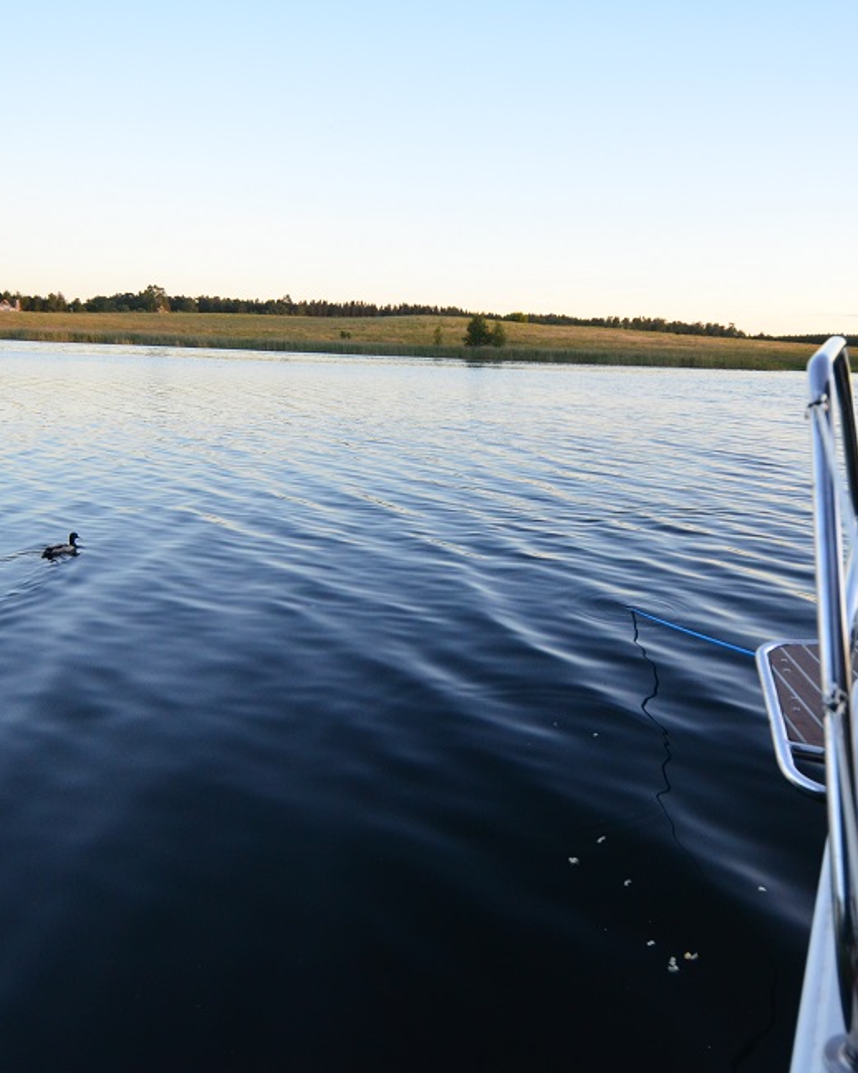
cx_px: 468
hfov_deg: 54.8
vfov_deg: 66.0
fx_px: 826
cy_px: 544
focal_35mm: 26
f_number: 4
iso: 640
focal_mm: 12
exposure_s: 1/400
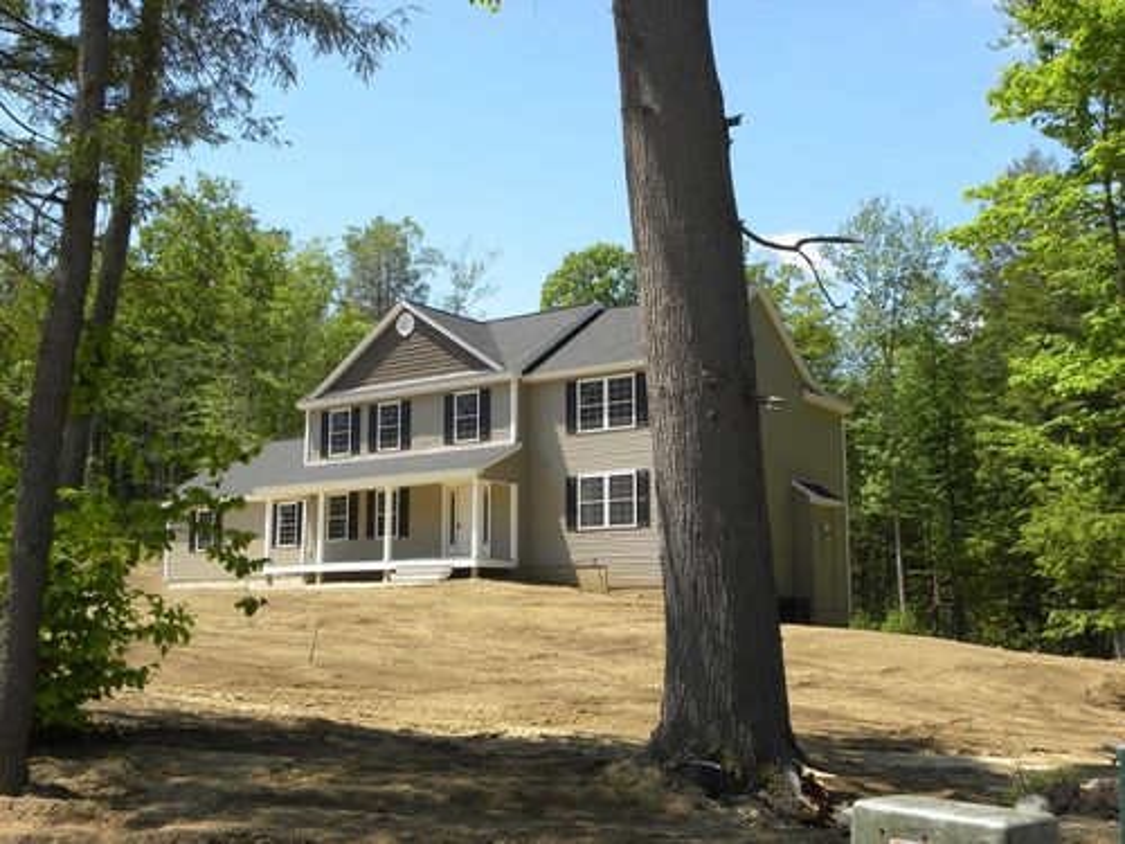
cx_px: 562
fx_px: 1202
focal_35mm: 37
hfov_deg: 50.1
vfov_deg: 38.7
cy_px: 422
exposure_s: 1/210
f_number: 5
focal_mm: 6.6
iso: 64
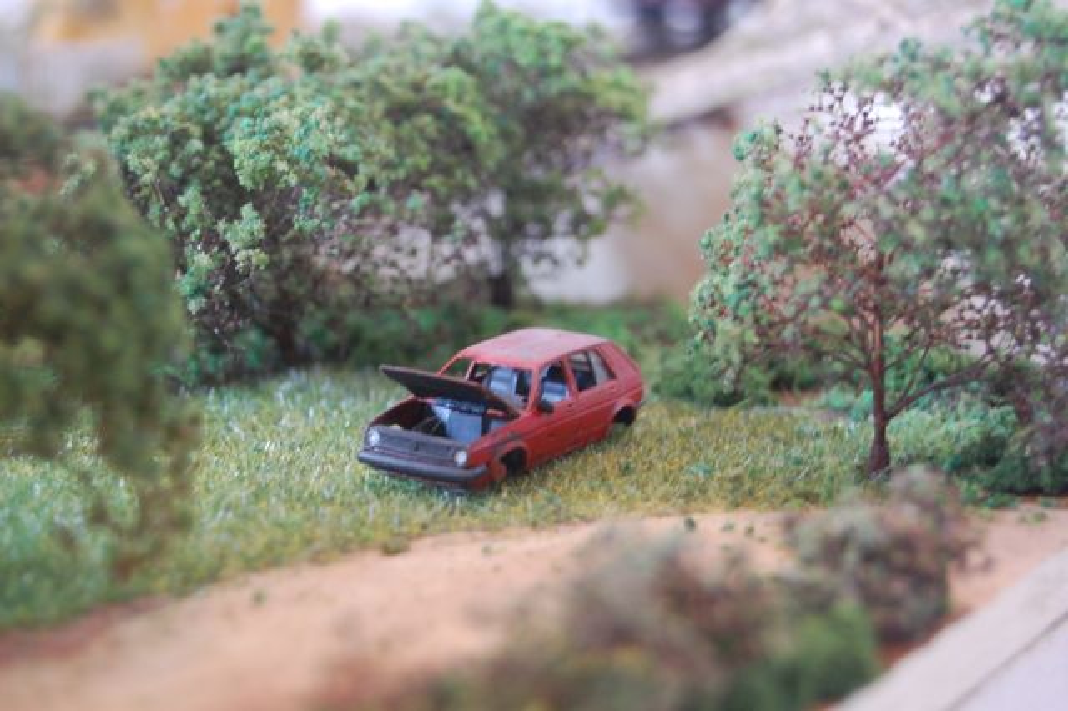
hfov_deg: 24.6
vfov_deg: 16.5
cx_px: 534
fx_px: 2446
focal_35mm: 82
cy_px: 356
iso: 800
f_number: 5.6
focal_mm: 55
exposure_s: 1/15
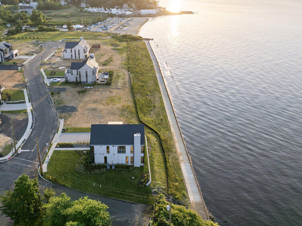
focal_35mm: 32
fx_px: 279
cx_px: 127
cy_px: 80
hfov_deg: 56.6
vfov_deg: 43.7
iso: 350
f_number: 2.8
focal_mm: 12.29
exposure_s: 1/2000
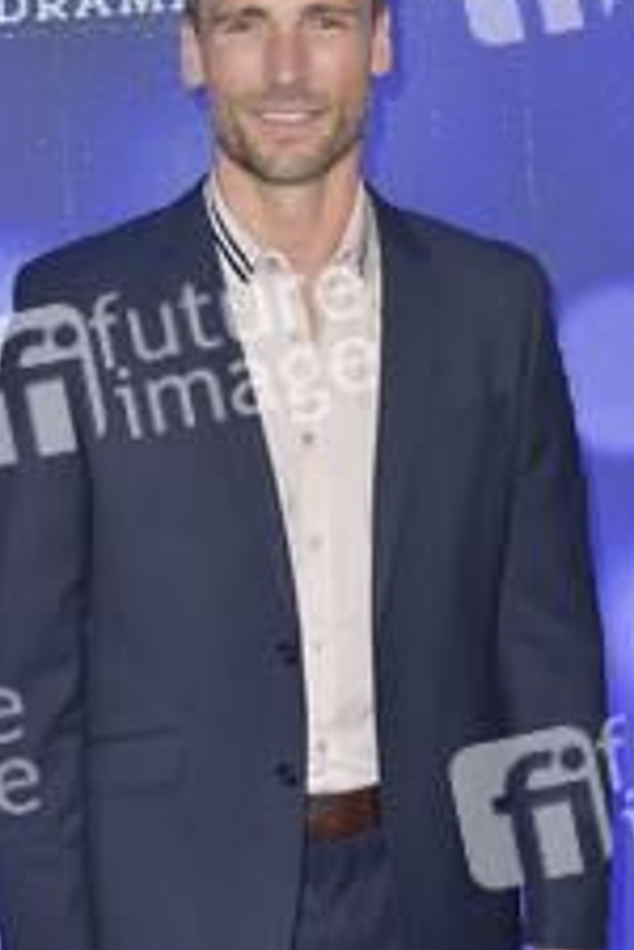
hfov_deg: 17.1
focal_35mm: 80
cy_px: 578
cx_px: 285
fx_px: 2113
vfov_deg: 25.3
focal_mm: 45
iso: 320
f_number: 7.1
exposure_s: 1/250
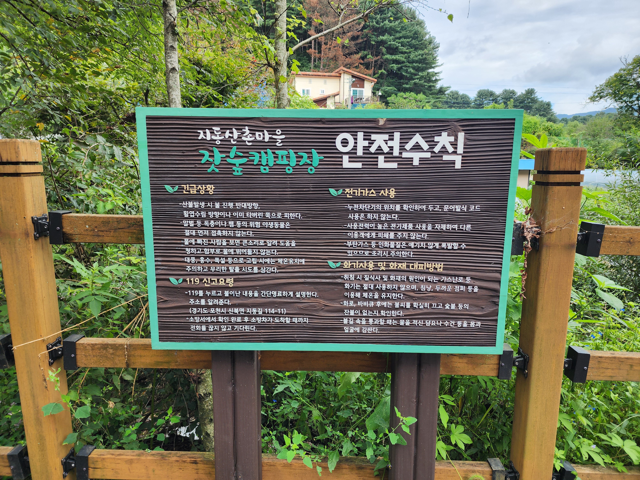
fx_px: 425
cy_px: 240
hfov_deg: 73.9
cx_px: 320
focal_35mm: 23
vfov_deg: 58.9
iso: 12
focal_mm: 6.4
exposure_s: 1/176
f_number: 1.8
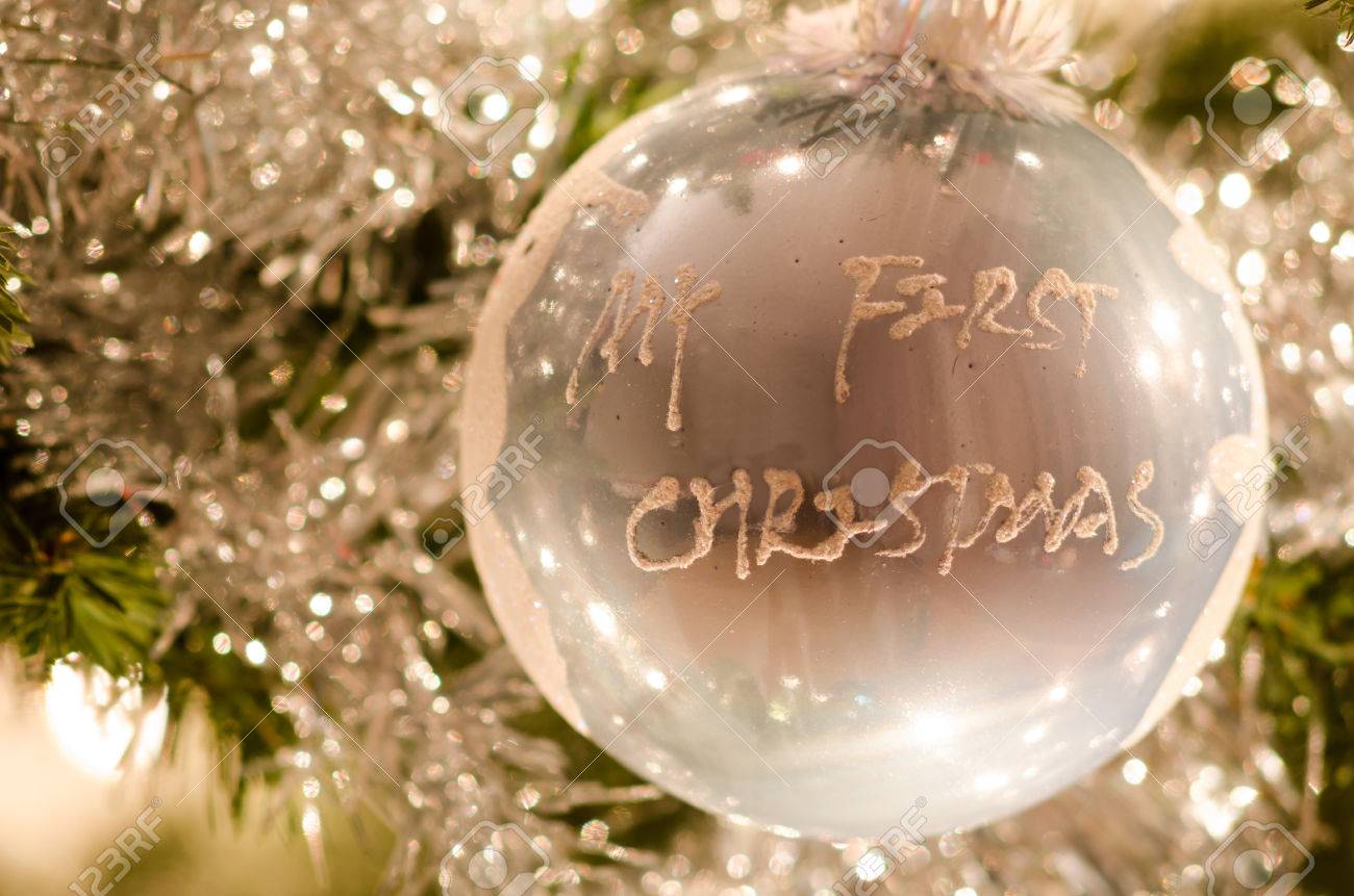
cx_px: 677
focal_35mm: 218
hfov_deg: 9.5
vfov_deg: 6.3
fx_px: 8163
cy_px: 448
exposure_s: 5
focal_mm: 145
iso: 250
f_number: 5.6
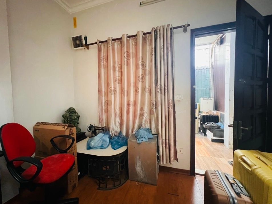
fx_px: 110
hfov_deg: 101.9
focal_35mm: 14
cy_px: 104
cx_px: 128
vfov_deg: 85.7
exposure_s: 1/33
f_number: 1.8
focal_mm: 1.57
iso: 1000
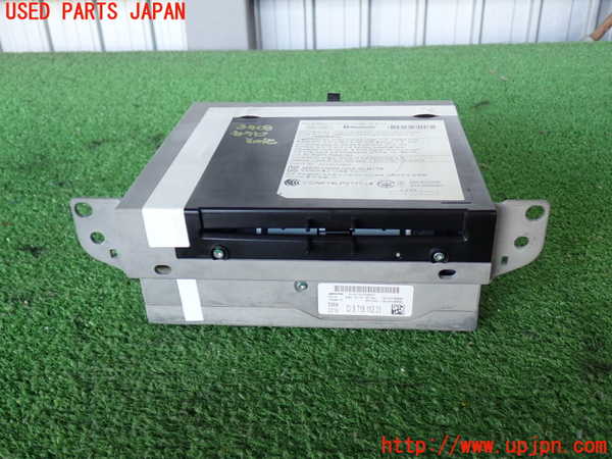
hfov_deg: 51.4
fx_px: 636
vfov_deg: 39.7
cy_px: 230
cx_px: 306
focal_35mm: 36
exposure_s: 1/50
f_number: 2.5
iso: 200
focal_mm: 6.37
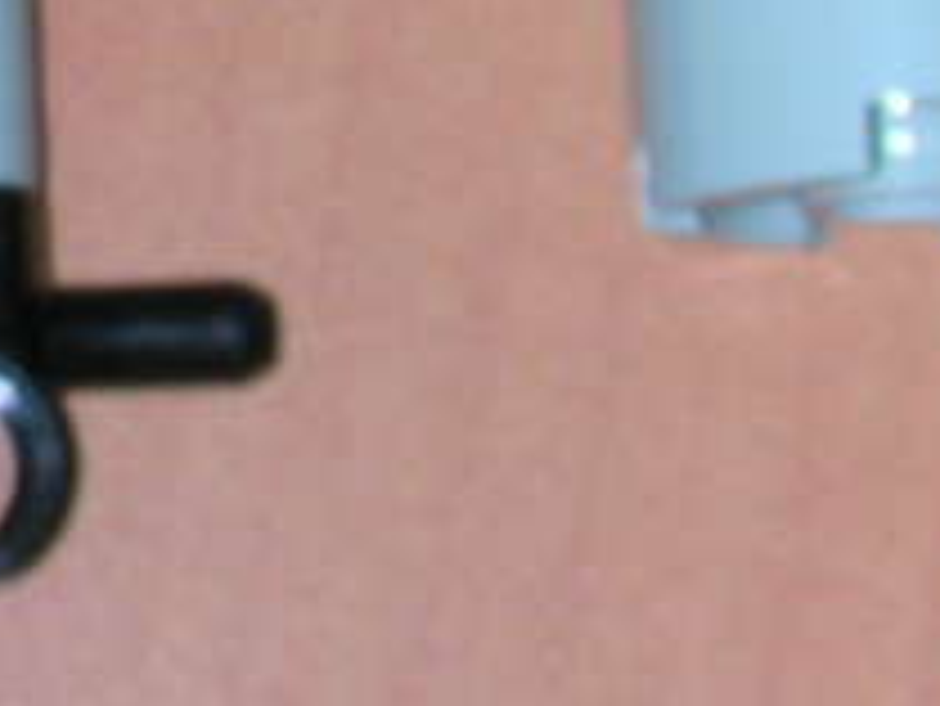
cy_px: -261
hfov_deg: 4.8
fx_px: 10923
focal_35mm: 402
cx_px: -940
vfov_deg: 3.7
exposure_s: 1/60
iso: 100
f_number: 6.8
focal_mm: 12.5
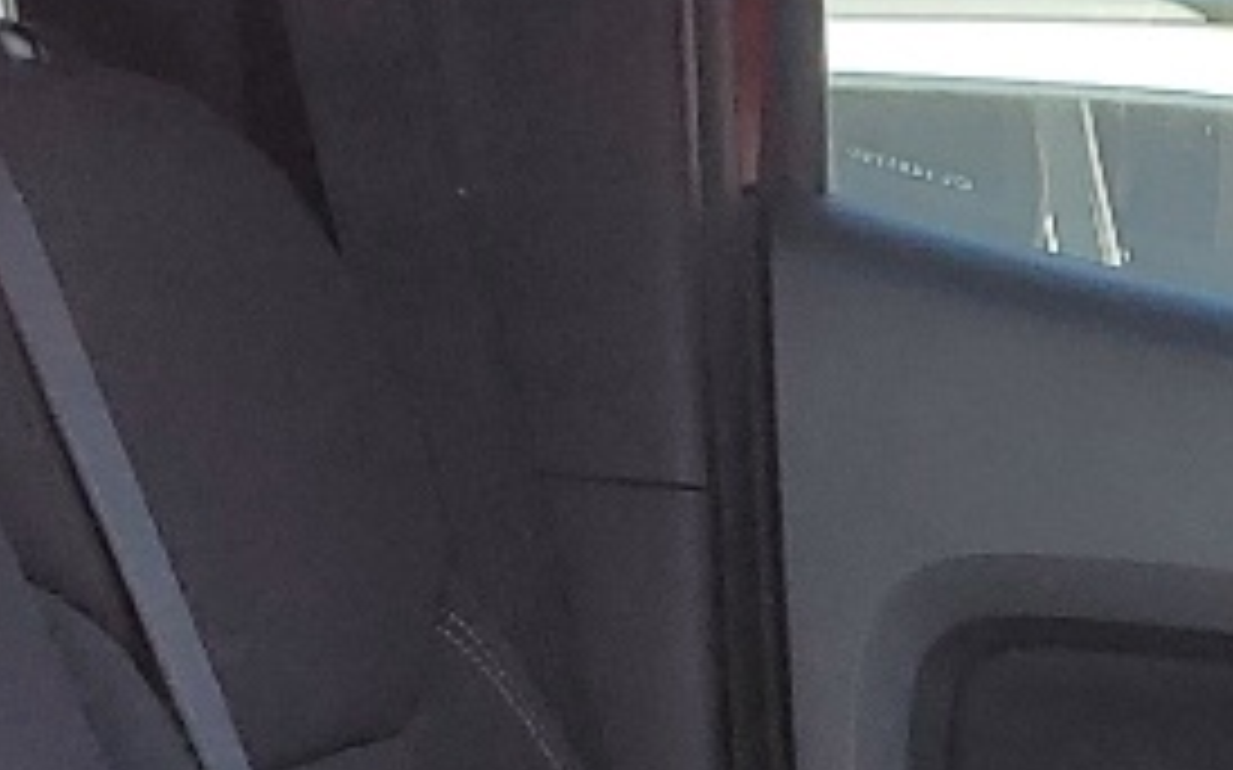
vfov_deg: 7.8
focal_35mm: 161
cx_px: 1458
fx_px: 5408
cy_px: 1481
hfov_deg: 12.7
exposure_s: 1/625
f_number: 1.5
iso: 50
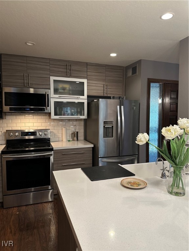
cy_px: 126
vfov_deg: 71.6
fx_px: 175
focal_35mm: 24
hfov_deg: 56.8
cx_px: 94
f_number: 1.78
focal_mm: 6.86
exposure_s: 1/60
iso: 320
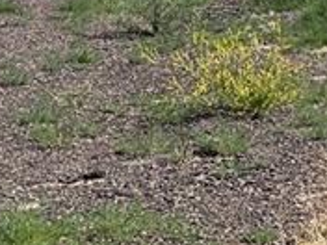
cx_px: 624
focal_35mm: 151
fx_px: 1426
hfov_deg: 11.9
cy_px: 211
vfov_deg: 9.8
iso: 50
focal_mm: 5.1
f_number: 1.6
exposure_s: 1/3521
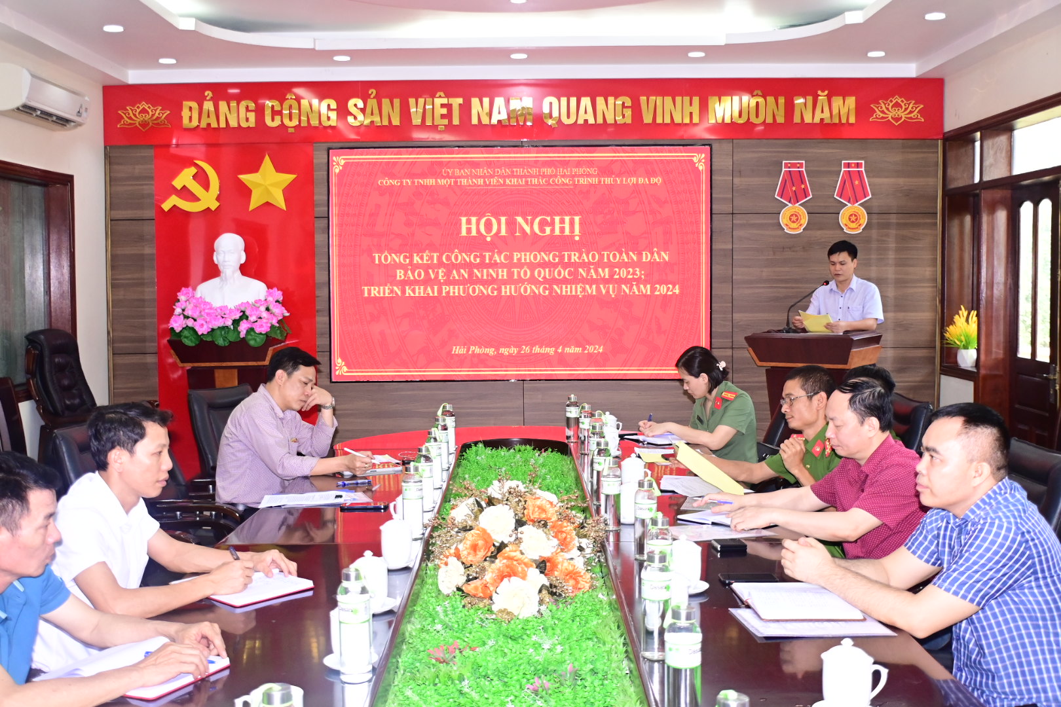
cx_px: 530
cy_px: 354
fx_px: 1179
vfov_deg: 33.4
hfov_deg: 48.5
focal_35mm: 40
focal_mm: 27
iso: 1600
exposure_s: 1/250
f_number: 4
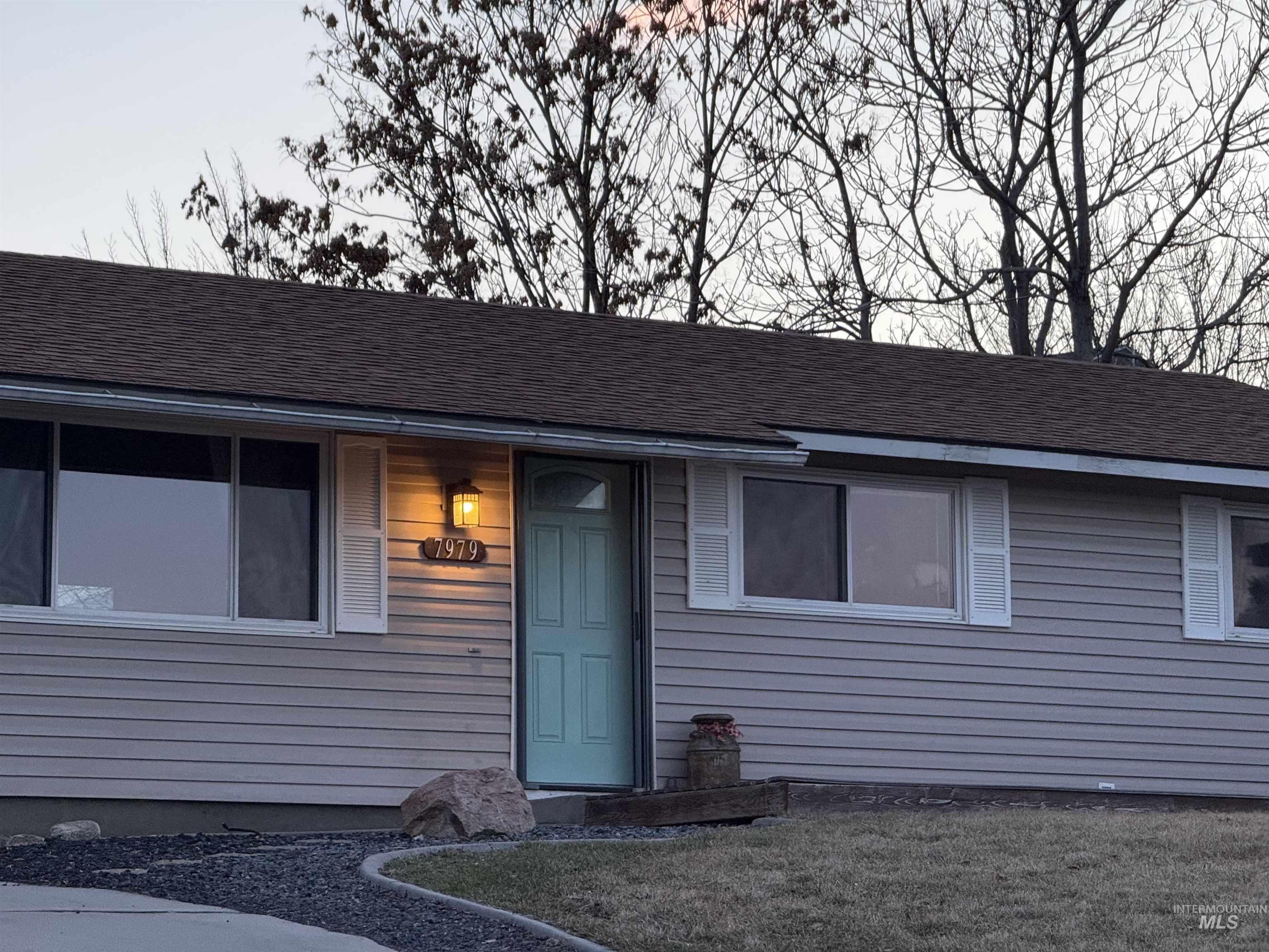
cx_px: 634
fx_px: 4399
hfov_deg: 16.4
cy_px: 476
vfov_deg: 12.3
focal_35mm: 120
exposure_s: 1/99
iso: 125
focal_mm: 15.66
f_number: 2.8
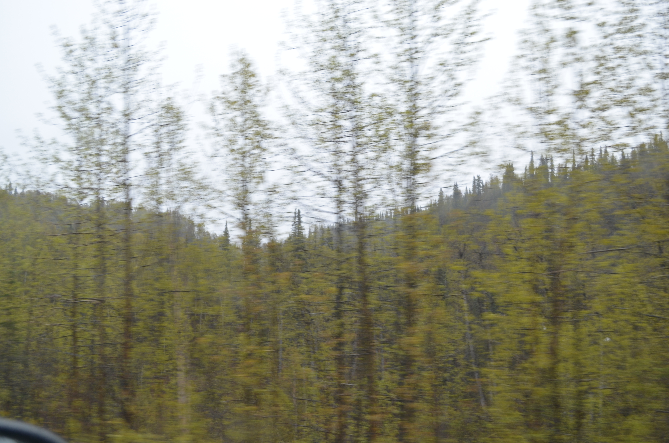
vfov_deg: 34.1
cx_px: 334
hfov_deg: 49.6
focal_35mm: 39
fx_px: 723
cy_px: 222
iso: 250
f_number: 5.6
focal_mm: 26
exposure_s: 1/125
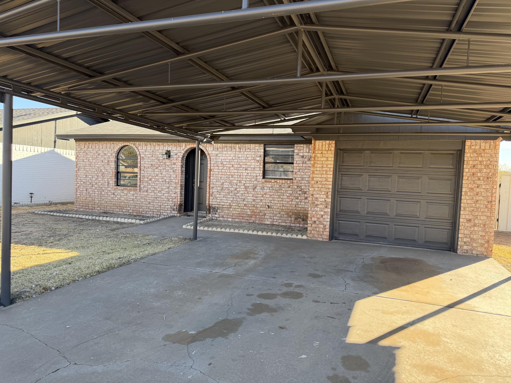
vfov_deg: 56.8
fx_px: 354
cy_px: 192
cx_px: 256
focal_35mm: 24
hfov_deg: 71.6
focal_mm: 6.76
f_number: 1.78
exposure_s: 1/722
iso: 100
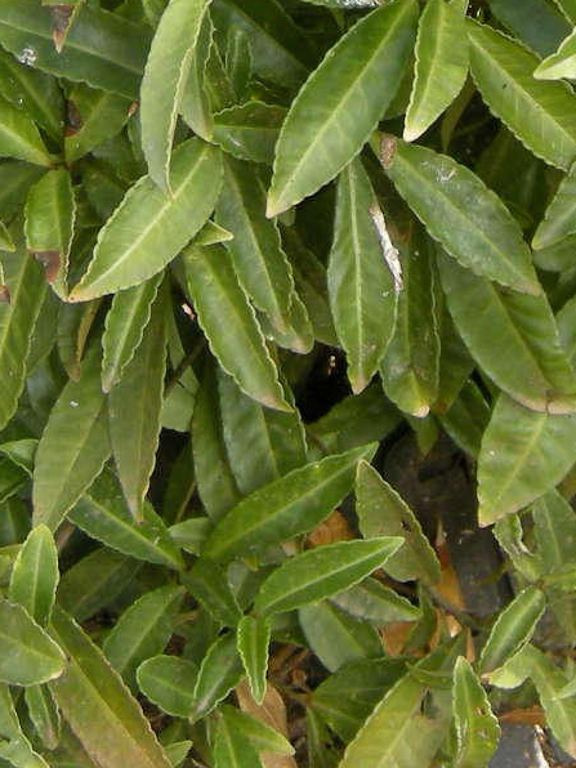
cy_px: -179
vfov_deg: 13.6
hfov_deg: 10.5
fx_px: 3128
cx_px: 436
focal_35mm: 141
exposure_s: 1/59
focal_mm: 7.5
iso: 64
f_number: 2.7
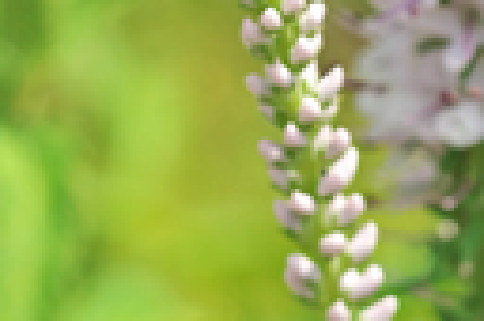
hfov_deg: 7.9
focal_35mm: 250
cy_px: -306
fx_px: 3357
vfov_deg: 5.4
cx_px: -431
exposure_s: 1/1250
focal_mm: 50
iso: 400
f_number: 5.6
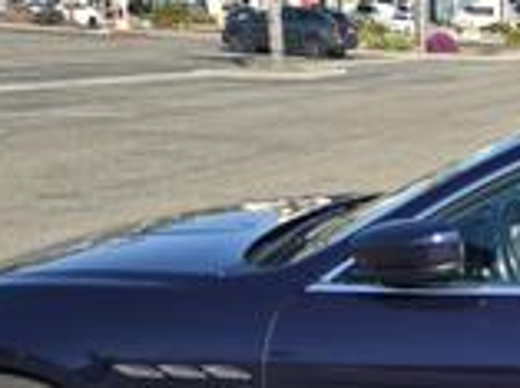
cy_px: 355
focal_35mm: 74
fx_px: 1109
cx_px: 636
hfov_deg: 23.9
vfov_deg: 19.4
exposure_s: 1/532
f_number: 1.7
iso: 12
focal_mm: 6.3
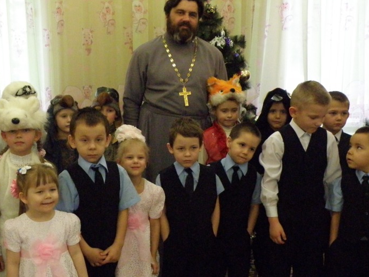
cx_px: 131
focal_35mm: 55
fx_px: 586
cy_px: 169
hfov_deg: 34.7
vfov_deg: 26.5
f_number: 3.2
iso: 800
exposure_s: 1/80
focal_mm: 6.64
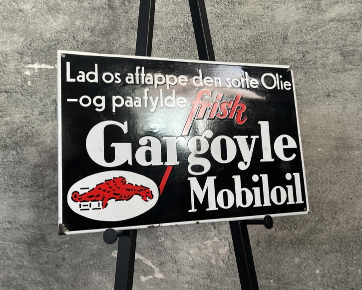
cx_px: 174
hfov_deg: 62.2
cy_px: 140
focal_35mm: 28
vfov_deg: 51.5
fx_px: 300
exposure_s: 1/121
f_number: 1.6
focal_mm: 5.1
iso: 125
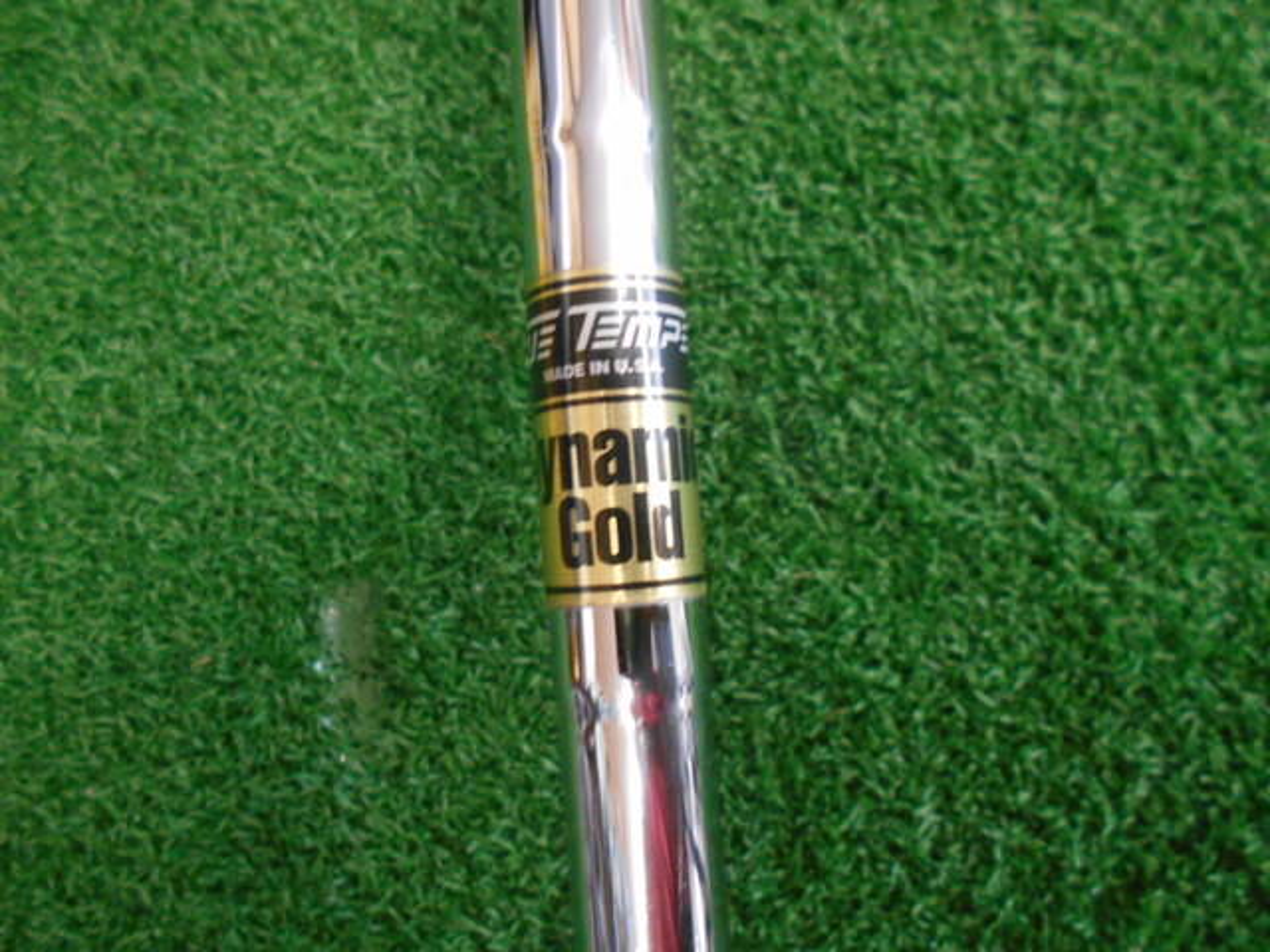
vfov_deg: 53.1
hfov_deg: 67.3
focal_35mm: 26
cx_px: 635
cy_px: 476
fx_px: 954
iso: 800
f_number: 3.2
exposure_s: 1/40
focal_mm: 4.6
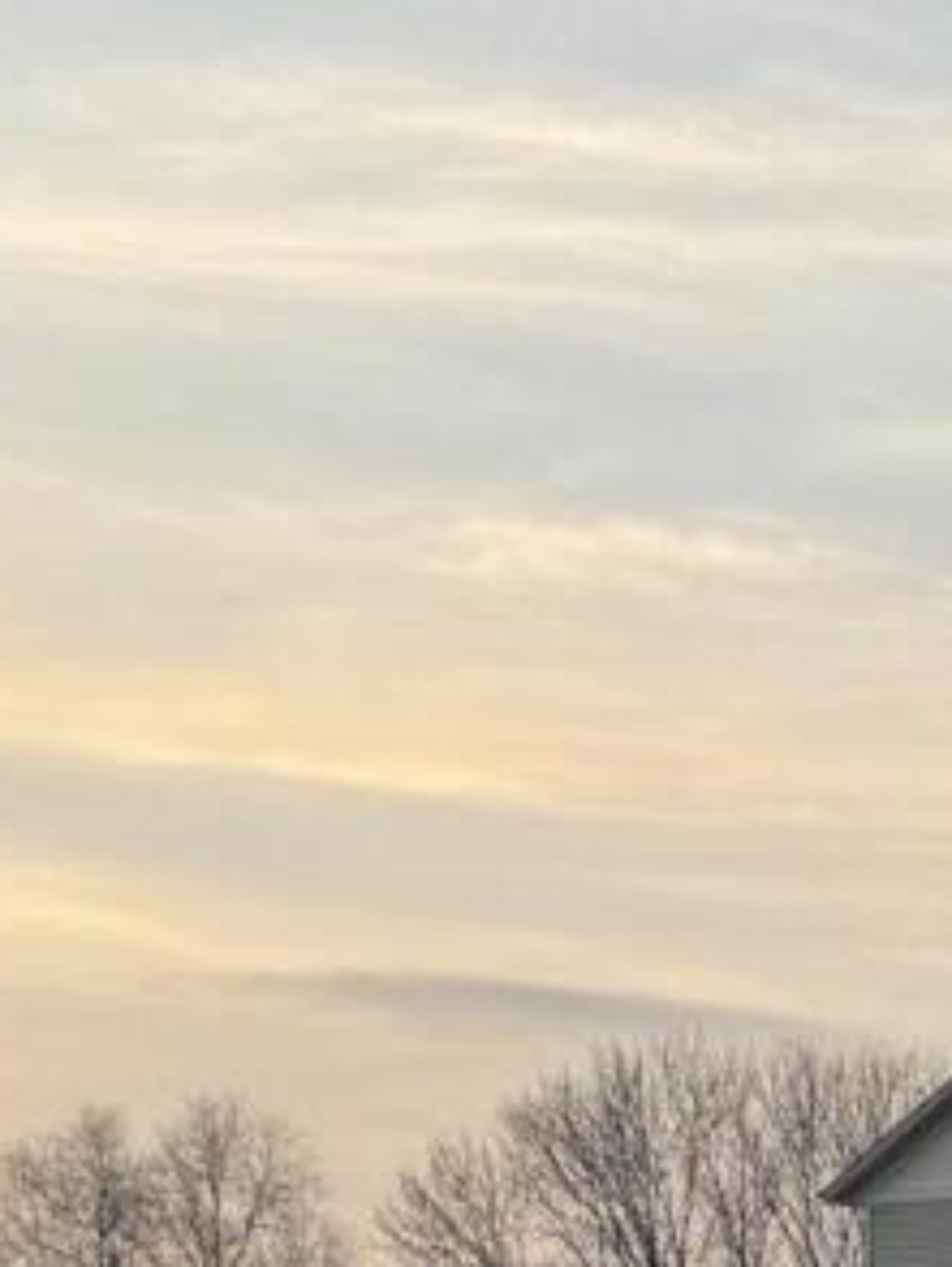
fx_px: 5968
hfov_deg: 8.3
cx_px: 2348
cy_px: 1965
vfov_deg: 11.5
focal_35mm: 163
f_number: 1.78
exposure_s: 1/571
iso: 80
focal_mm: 6.76
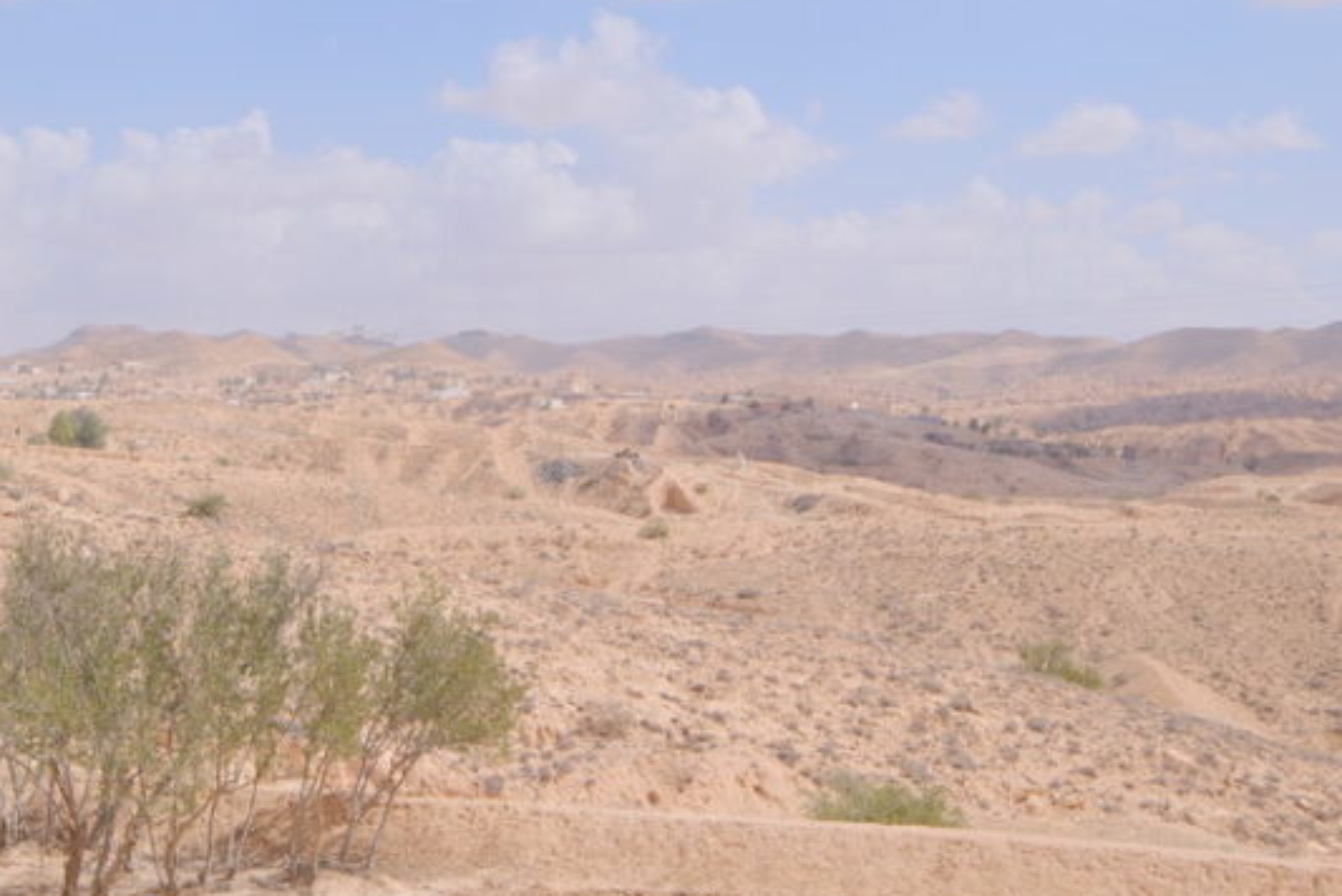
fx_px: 2126
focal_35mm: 57
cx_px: 554
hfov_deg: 34.9
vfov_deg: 23.7
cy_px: 268
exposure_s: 1/1800
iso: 640
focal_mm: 24
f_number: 5.6
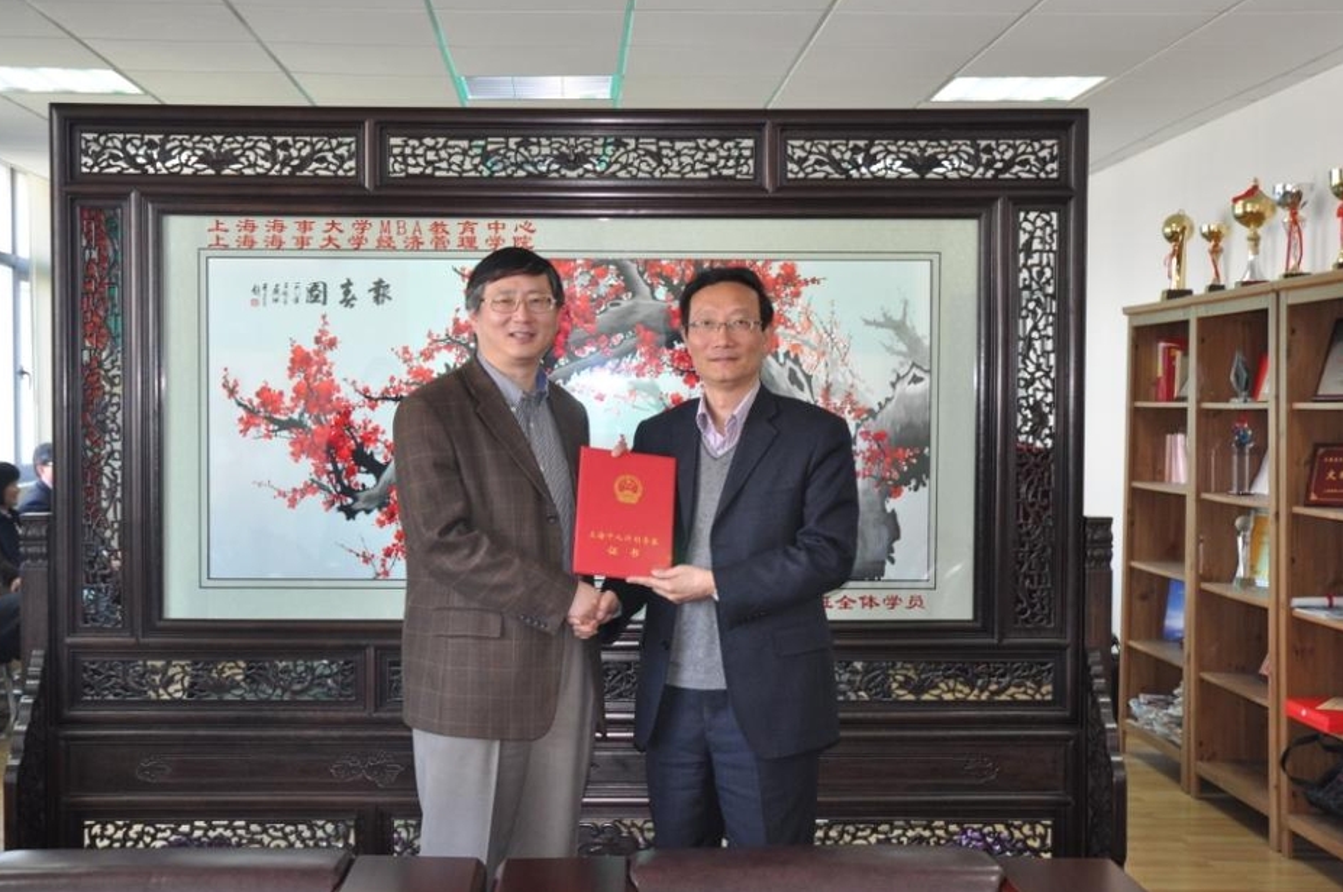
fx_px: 2050
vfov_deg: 24.6
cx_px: 636
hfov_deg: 36.3
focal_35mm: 55
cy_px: 463
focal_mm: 34
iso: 640
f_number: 4
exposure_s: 1/60
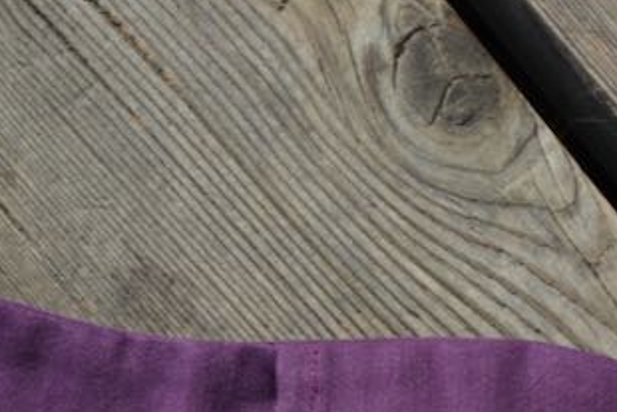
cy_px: 576
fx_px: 5470
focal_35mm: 319
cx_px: 169
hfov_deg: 6.5
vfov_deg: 4.3
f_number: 8
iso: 100
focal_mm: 66
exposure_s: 1/250
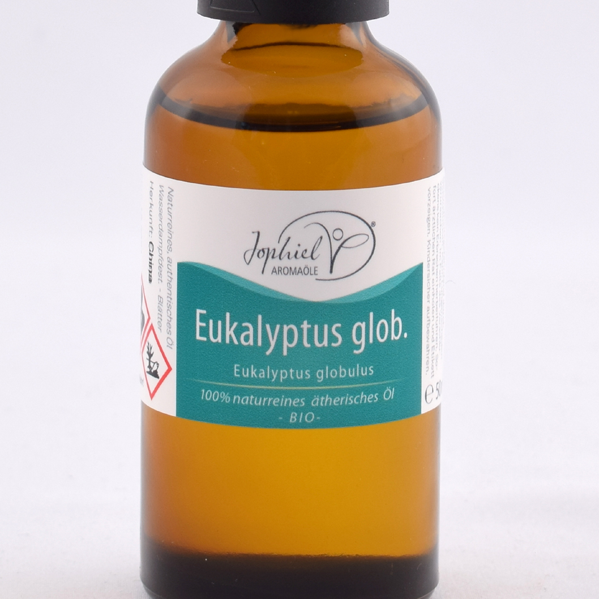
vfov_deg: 16.5
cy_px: 228
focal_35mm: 106
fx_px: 2068
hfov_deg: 16.5
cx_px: 300
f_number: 8
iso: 100
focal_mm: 55
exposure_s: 1/100
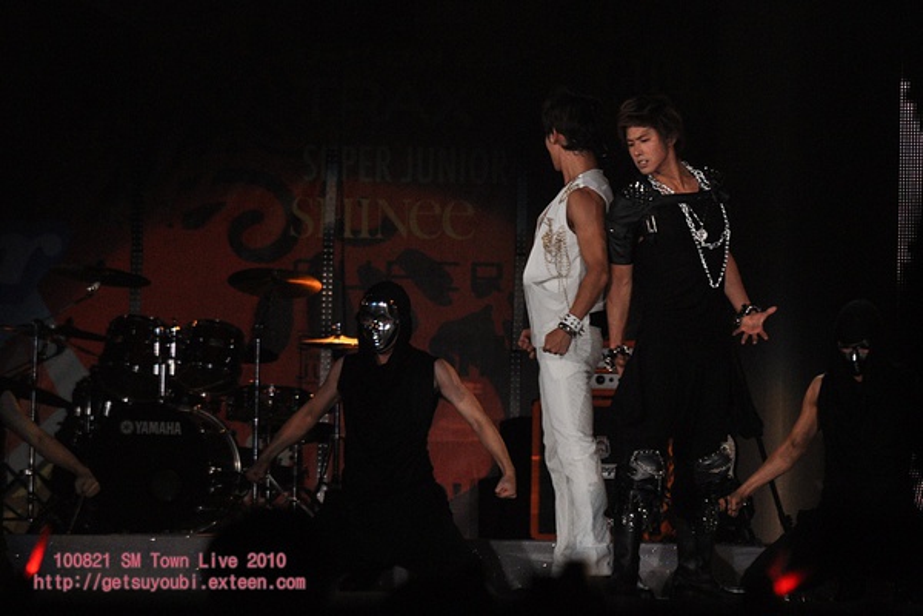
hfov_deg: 4.6
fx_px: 11537
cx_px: 462
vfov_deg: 3.1
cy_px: 308
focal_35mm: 450
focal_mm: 300
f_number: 5.6
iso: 1000
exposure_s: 1/250
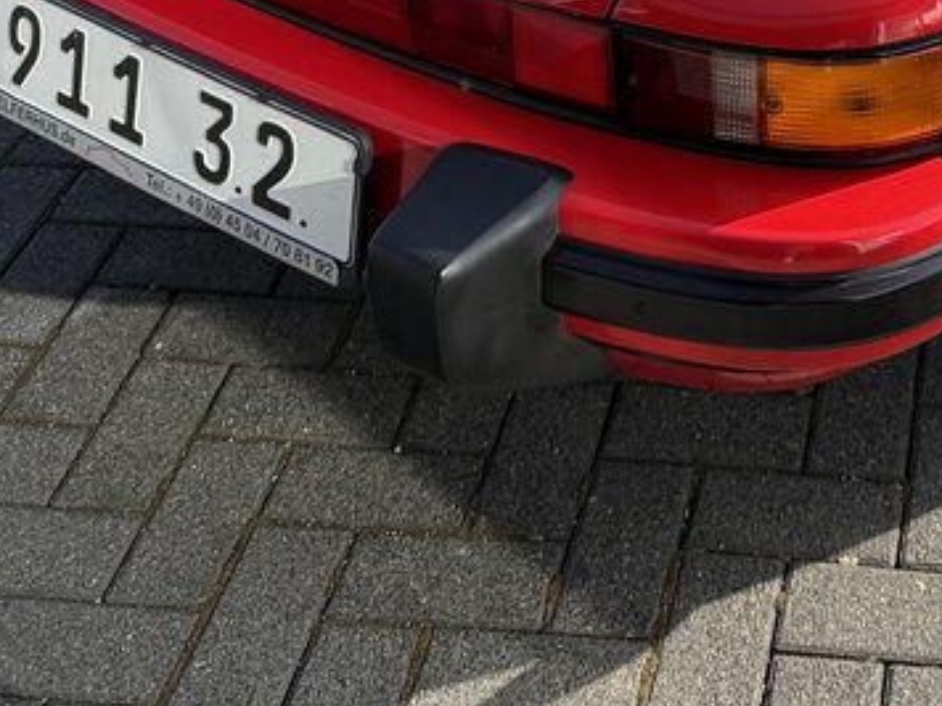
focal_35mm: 69
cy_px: -235
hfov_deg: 26.8
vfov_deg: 19.5
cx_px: 916
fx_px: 1878
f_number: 1.78
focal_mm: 6.76
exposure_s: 1/2299
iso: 100
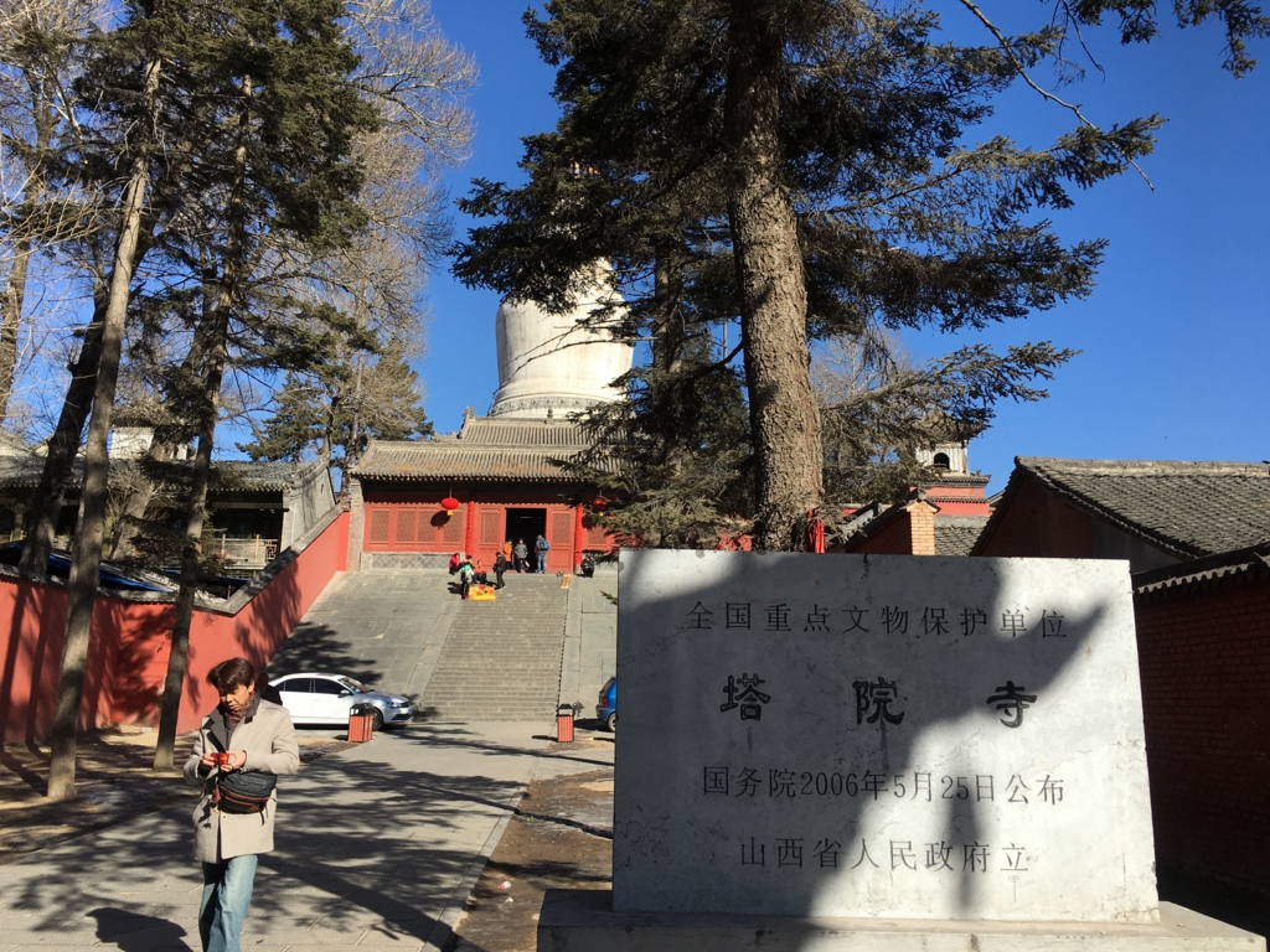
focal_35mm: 29
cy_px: 476
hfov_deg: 61.7
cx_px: 635
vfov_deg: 48.2
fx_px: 1064
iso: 25
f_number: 2.2
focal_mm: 4.15
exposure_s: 1/1374
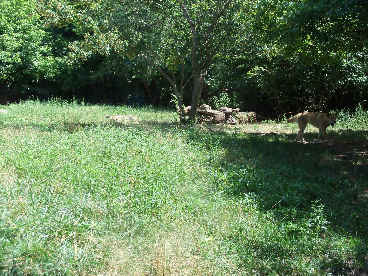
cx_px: 159
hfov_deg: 40.4
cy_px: 123
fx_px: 500
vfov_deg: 30.8
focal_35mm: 47
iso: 80
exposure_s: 1/320
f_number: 3.1
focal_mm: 7.2
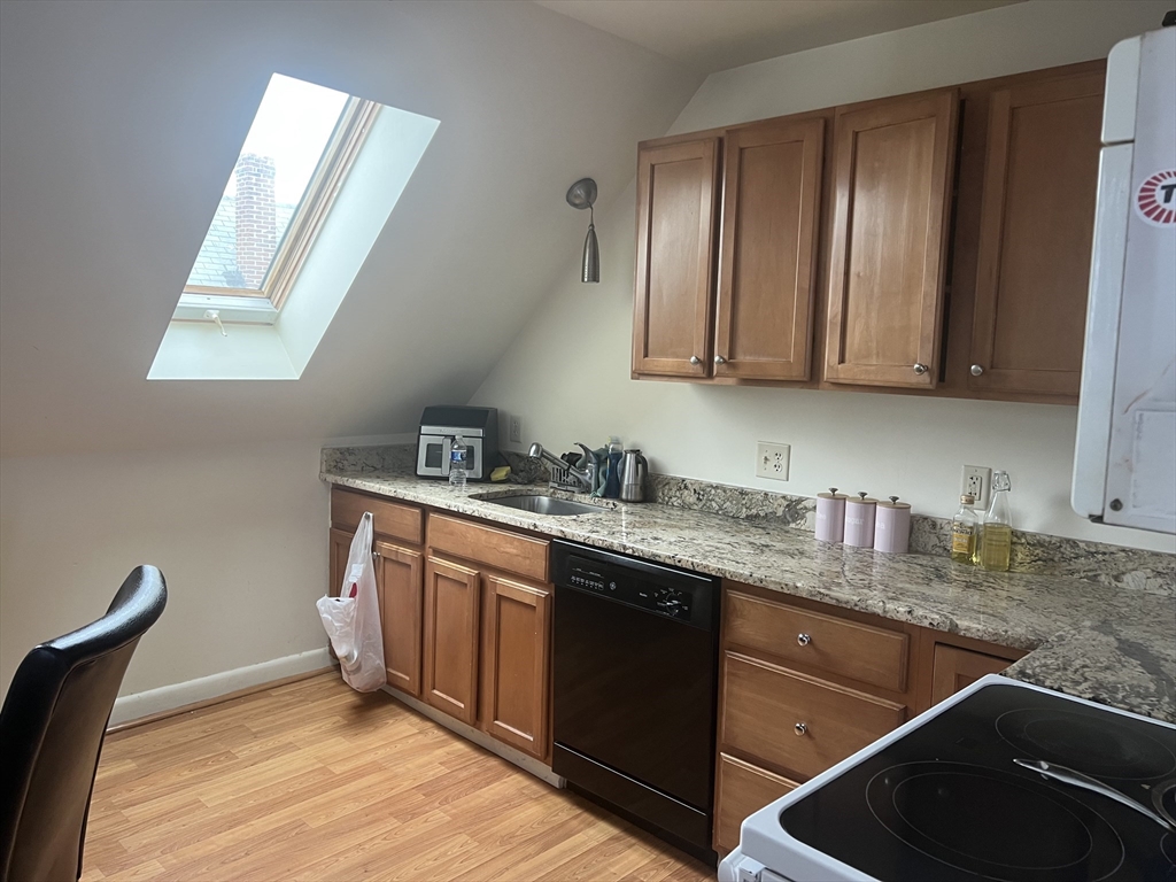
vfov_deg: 53.1
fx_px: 883
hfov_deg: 67.3
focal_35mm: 26
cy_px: 441
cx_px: 588
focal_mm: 5.7
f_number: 1.5
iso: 125
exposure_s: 1/60
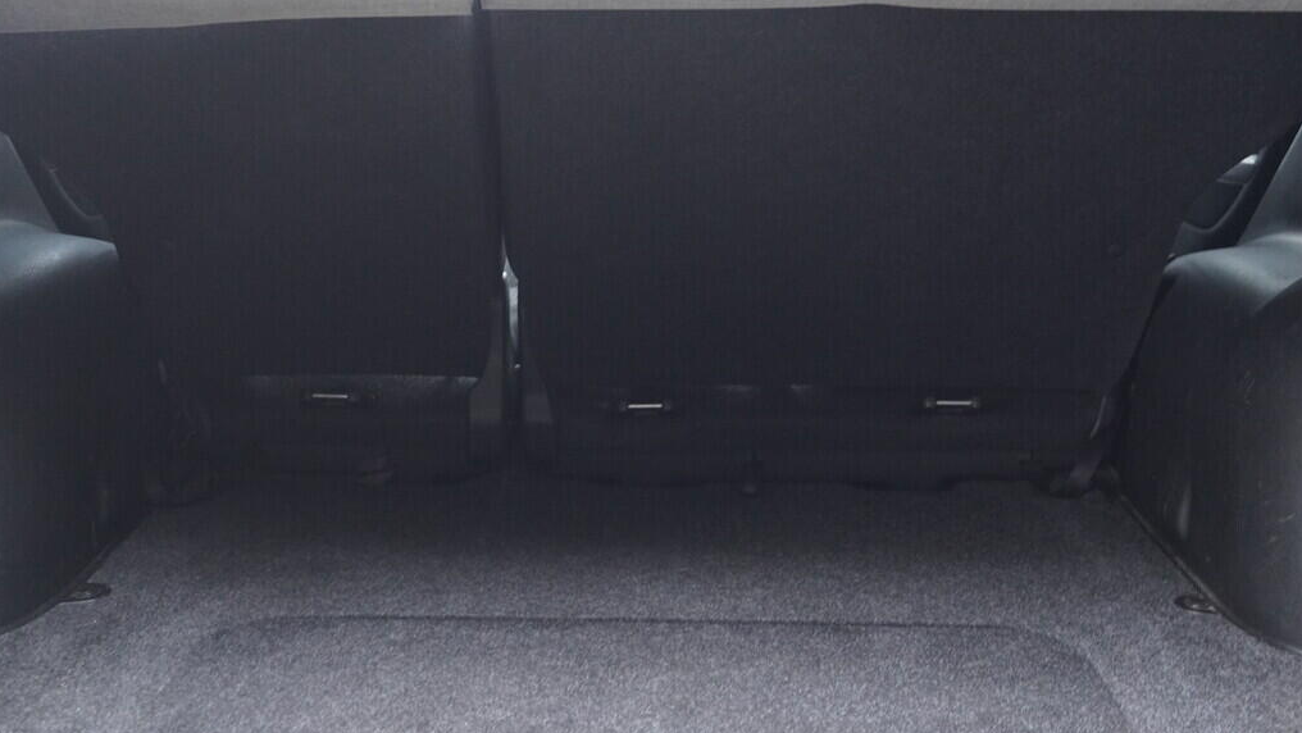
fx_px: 1312
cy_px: 426
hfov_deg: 52.8
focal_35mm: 38
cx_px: 650
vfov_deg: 31.2
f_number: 2.8
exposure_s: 1/40
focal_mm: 24
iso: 2000
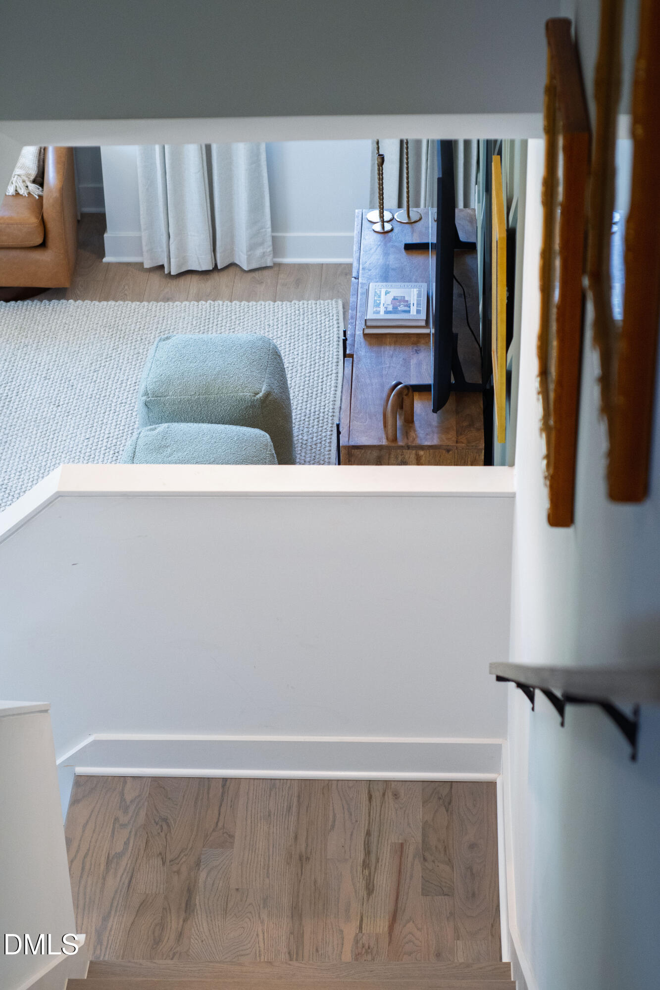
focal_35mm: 75
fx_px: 2063
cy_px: 495
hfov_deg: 18.2
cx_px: 330
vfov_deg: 27.0
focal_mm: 50
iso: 1250
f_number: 4.5
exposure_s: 1/320
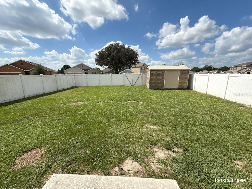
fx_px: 102
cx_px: 126
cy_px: 94
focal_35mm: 14
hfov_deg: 102.1
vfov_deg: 85.7
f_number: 2.2
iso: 50
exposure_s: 1/2237
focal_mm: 2.22
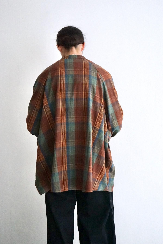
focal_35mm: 57
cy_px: 122
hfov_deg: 23.8
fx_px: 387
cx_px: 82
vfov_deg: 35.0
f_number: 4.5
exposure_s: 1/200
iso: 6400
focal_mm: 57
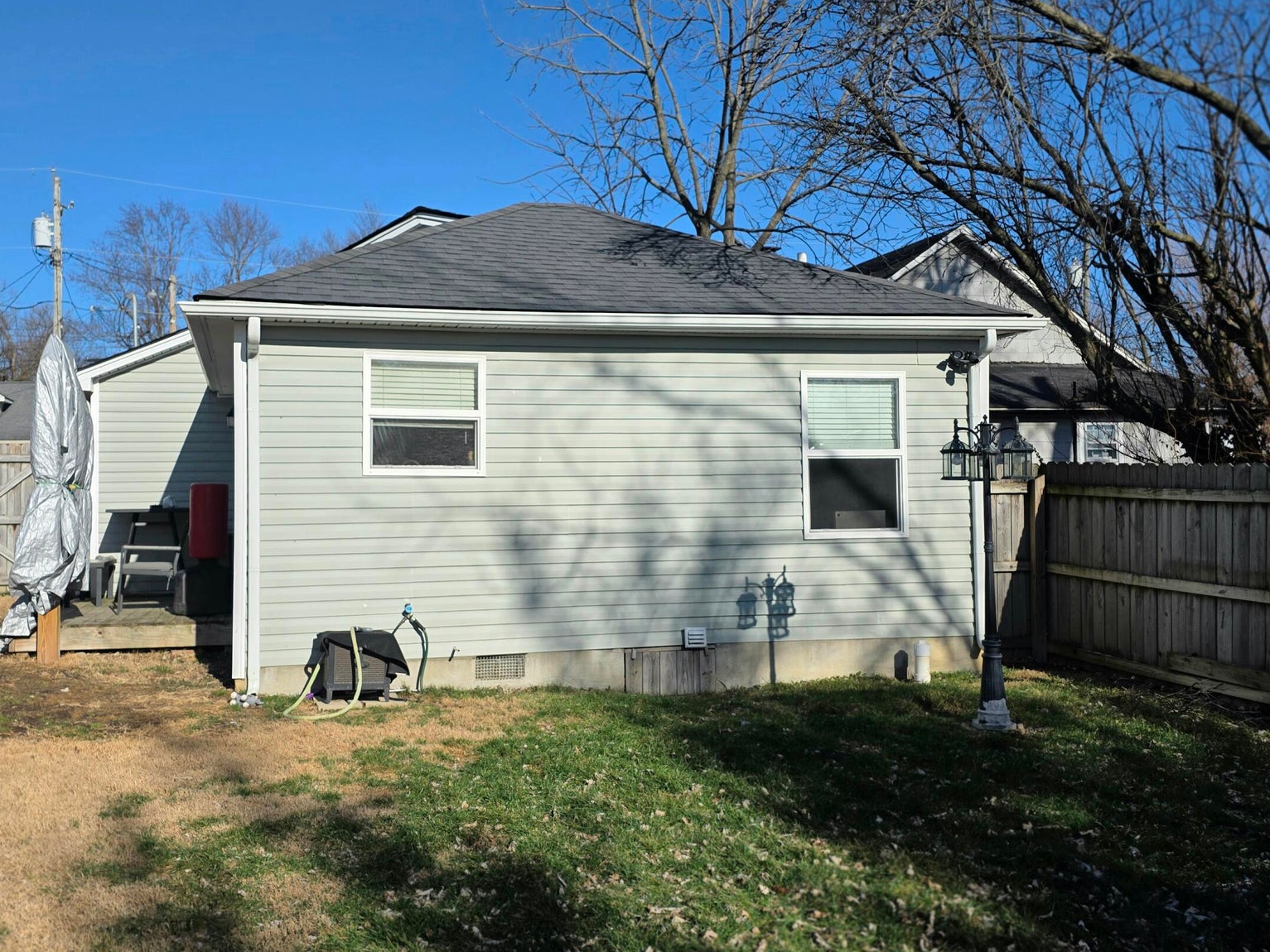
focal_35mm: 32
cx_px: 545
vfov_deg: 44.2
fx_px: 1174
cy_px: 459
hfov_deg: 56.6
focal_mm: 6.3
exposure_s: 1/10000
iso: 80
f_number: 1.7
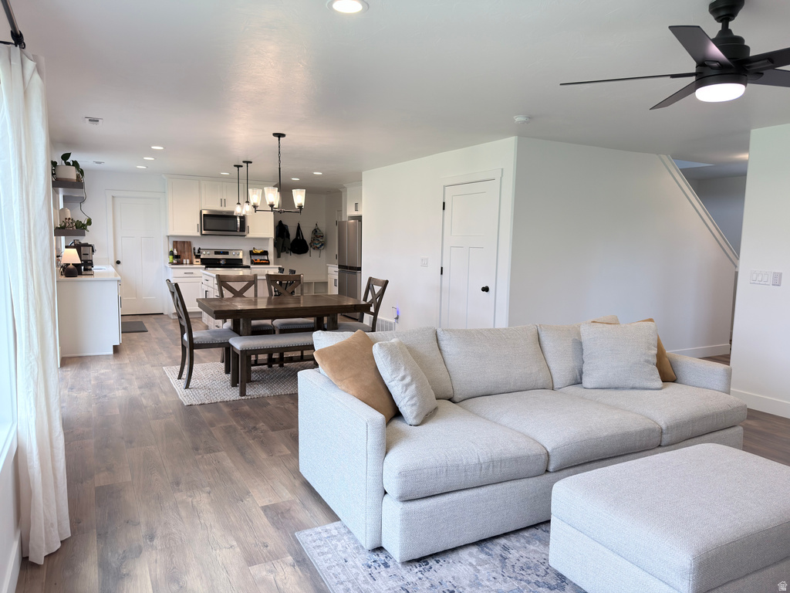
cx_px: 395
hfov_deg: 71.6
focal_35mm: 24
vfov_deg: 56.8
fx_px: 548
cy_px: 296
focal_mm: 6.76
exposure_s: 1/240
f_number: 1.78
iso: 160
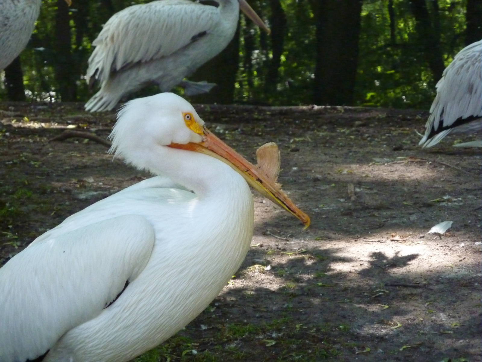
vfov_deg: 9.4
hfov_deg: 12.5
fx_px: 2200
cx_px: 241
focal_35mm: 158
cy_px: 181
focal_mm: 25.9
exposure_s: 1/200
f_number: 4.5
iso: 800
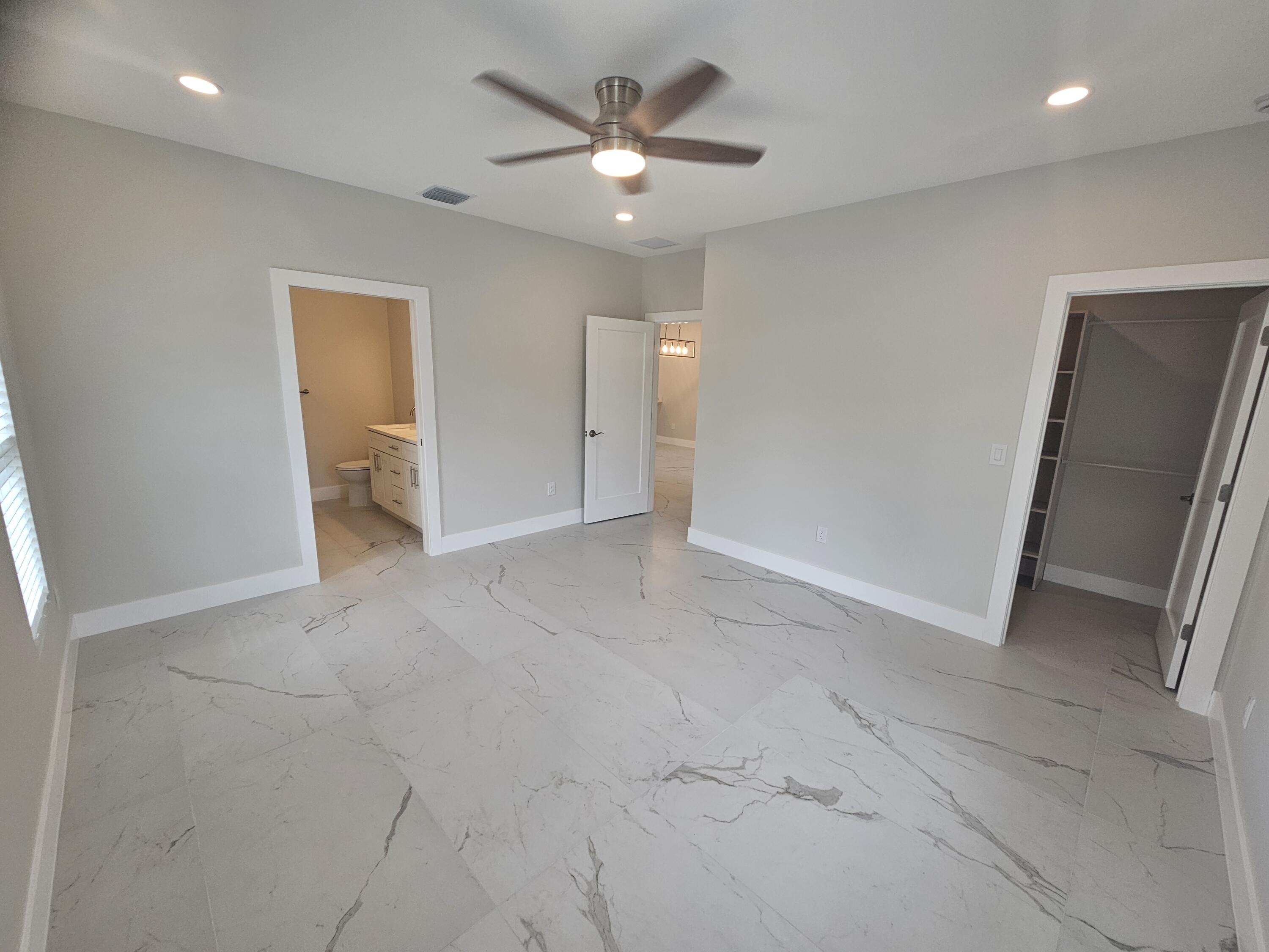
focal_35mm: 13
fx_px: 477
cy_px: 476
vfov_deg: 89.9
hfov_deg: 106.2
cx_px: 634
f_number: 2.2
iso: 80
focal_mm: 2.2
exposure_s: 1/120
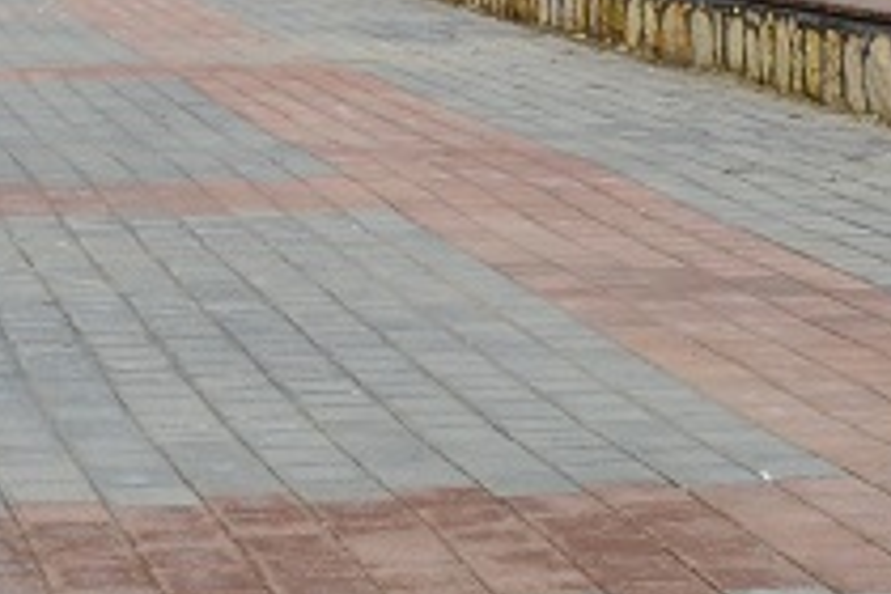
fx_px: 3366
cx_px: -255
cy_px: -291
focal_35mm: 136
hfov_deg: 14.5
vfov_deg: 9.8
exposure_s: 1/200
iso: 100
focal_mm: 20
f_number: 7.1
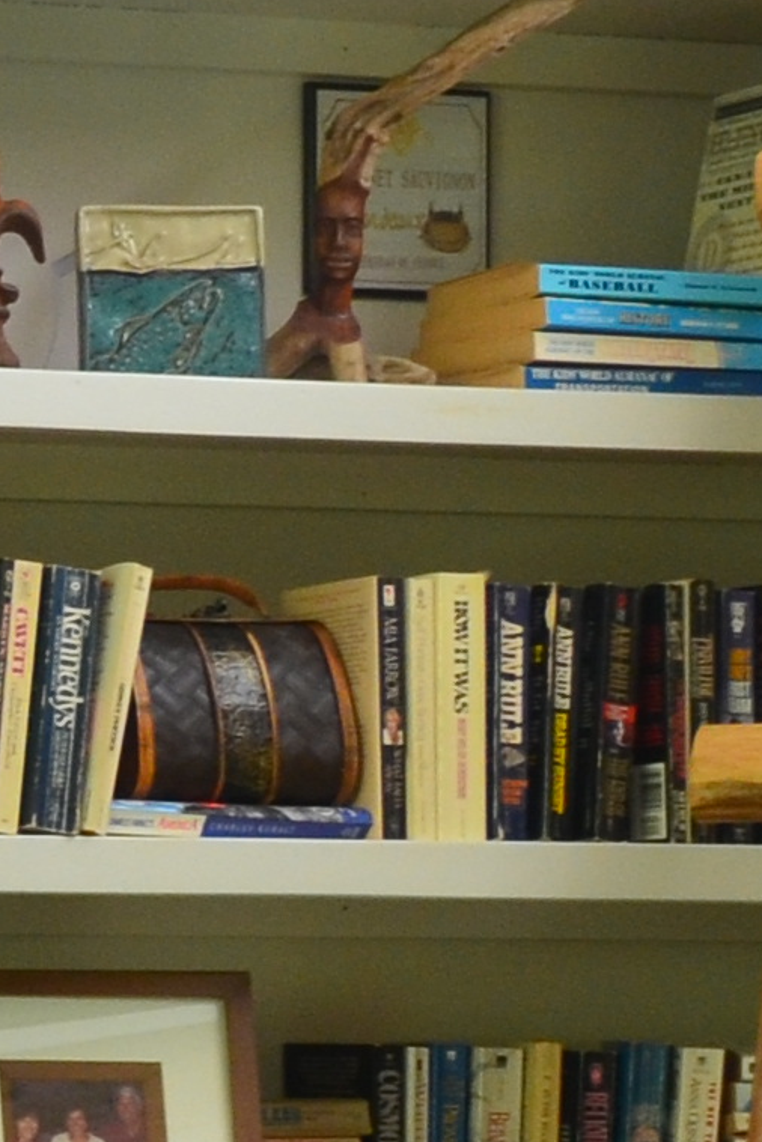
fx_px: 5556
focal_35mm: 175
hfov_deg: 6.6
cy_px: 1040
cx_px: -2096
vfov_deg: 11.7
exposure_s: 1/13
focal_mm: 18
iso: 400
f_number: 6.3
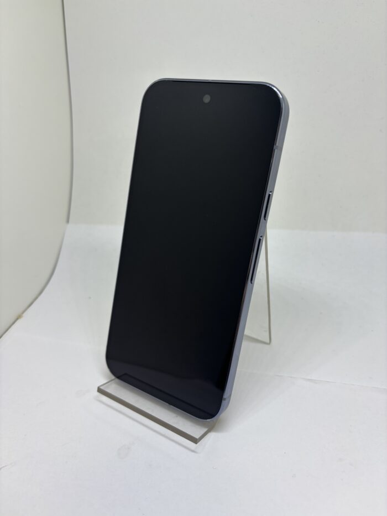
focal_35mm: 26
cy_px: 258
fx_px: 387
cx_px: 194
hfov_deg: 53.1
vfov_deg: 67.3
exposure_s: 1/102
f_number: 1.6
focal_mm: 5.96
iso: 32
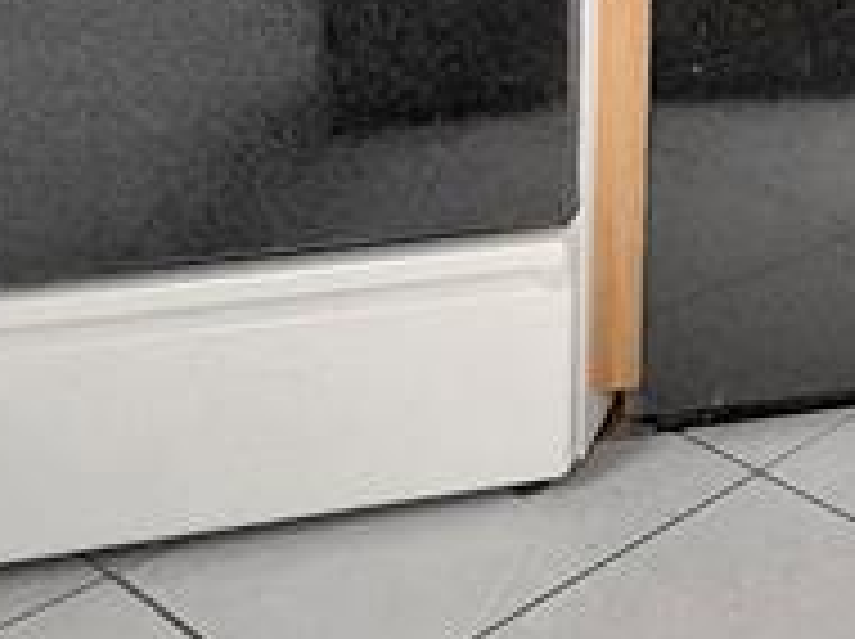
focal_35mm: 59
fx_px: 1455
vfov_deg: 20.1
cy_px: -410
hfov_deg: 20.7
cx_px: 1593
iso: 200
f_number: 2.2
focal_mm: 2.22
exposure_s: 1/120
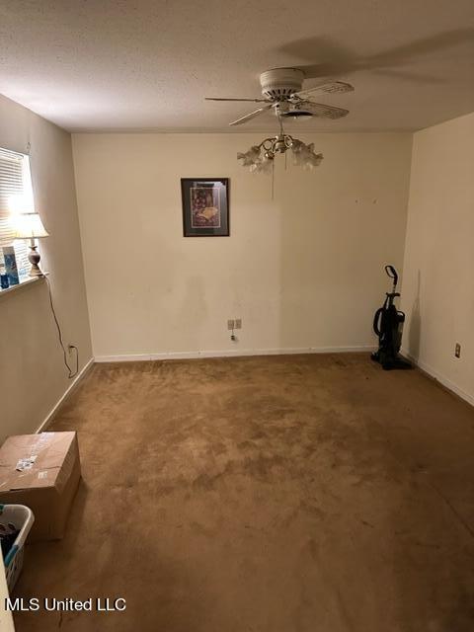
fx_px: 438
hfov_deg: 56.8
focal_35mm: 24
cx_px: 237
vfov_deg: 71.6
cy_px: 316
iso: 640
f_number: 1.78
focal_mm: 6.86
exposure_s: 1/40
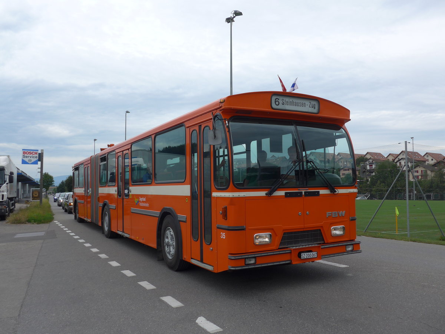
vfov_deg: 48.2
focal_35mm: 29
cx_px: 222
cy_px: 167
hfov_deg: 61.7
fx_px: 373
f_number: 2.8
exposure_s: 1/1300
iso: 80
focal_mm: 6
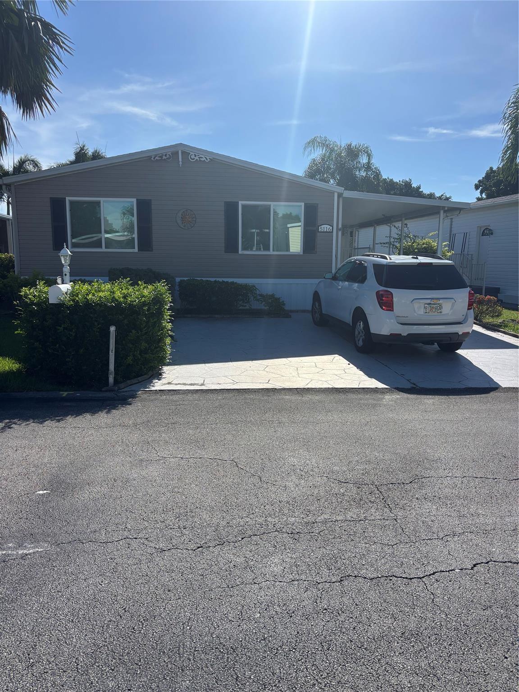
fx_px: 520
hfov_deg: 53.1
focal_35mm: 26
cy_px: 346
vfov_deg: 67.3
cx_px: 260
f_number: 1.6
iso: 50
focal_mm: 5.96
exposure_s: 1/6329
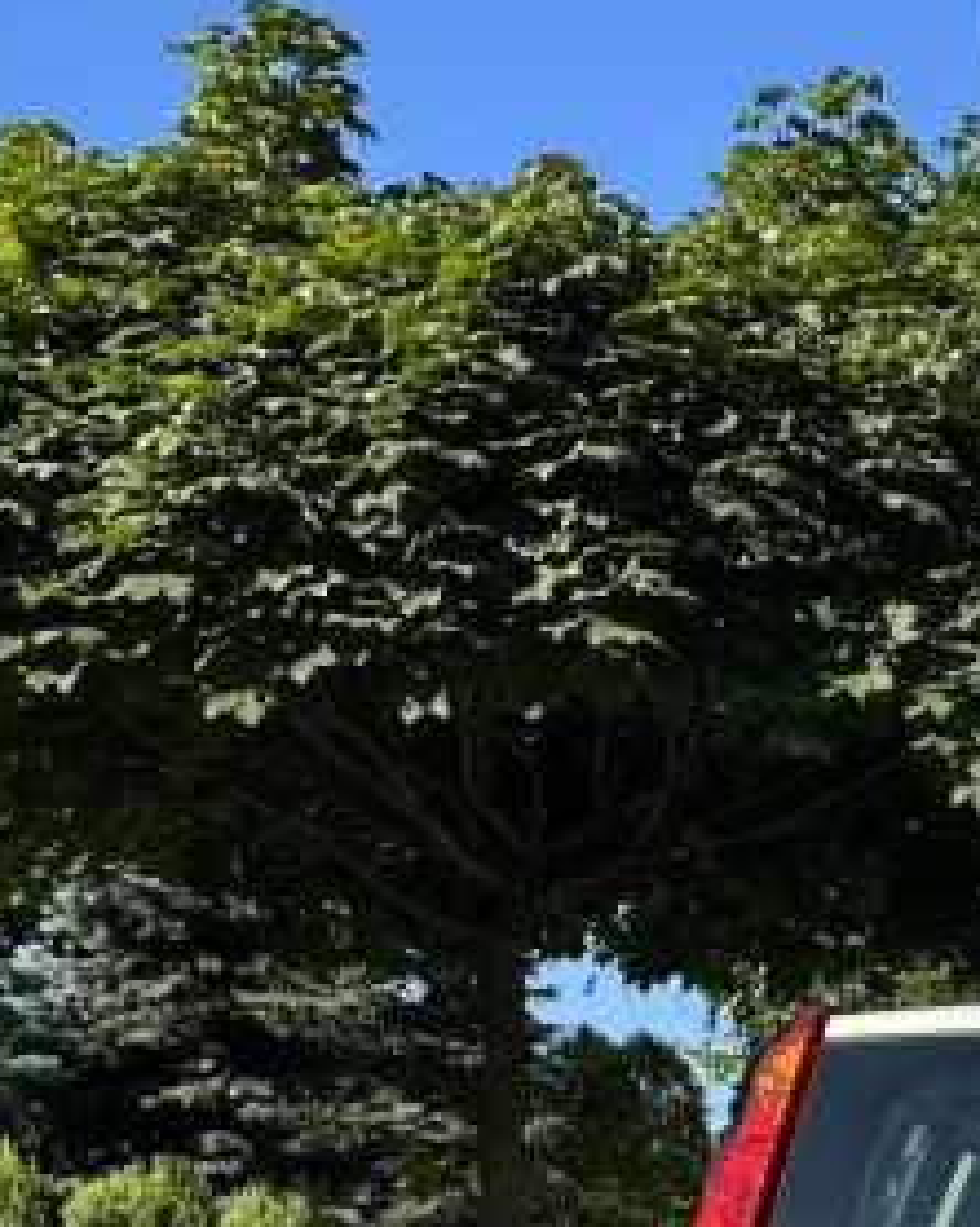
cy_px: 1348
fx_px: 2831
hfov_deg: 18.3
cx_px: 1289
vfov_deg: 23.0
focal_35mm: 78
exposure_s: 1/2008
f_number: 1.5
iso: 50
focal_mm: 5.7
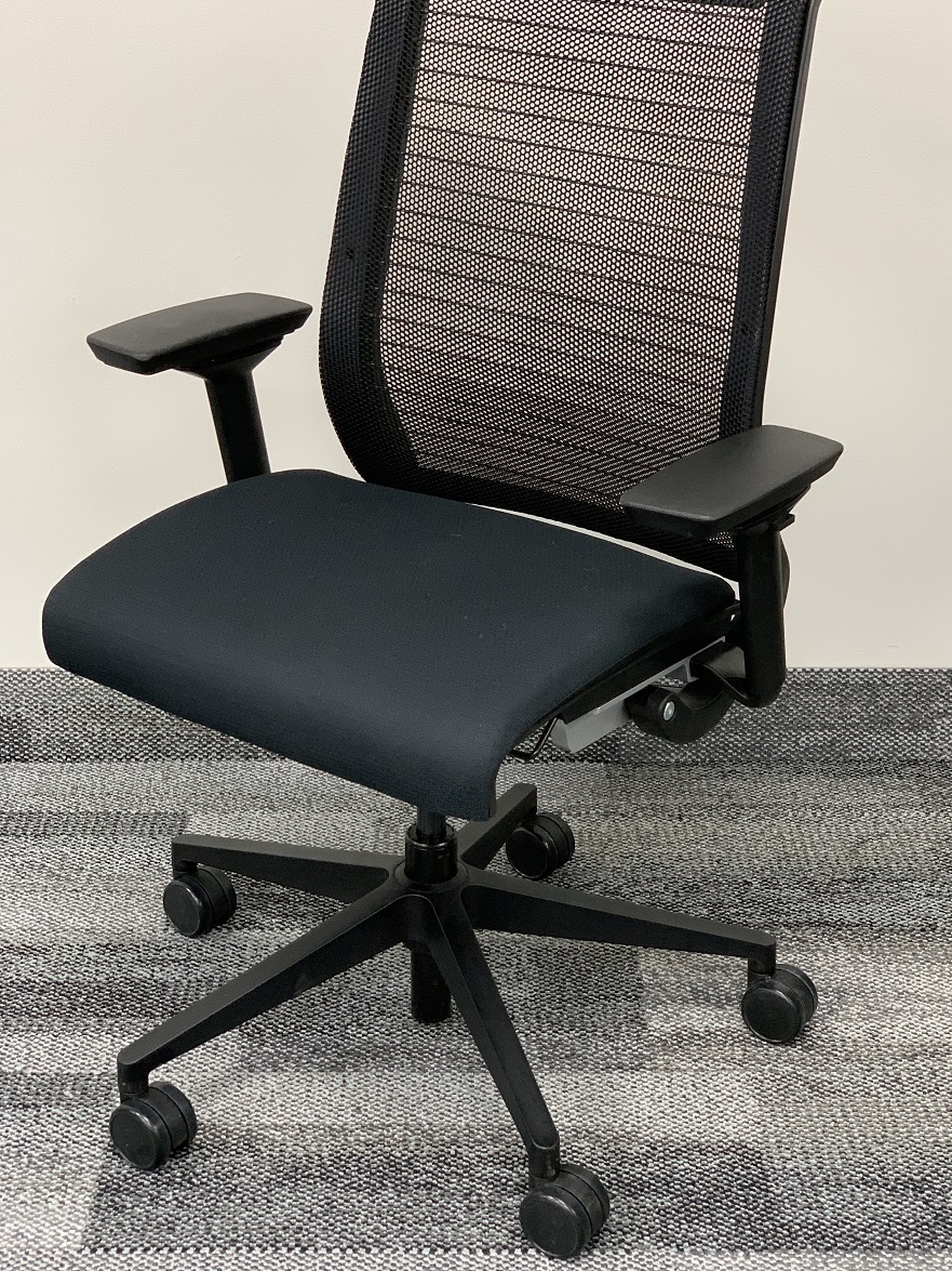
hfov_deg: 24.8
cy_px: 580
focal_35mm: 59
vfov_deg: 32.7
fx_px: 2164
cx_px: 518
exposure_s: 1/60
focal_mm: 6
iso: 160
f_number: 2.4
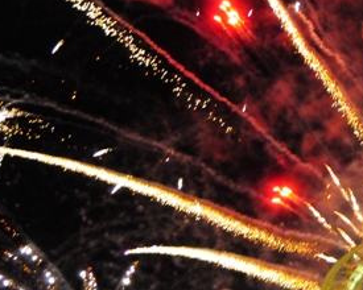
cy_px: 156
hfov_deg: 10.1
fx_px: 2020
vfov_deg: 8.2
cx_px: 404
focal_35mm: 188
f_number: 5.6
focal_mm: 46
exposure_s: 1/40
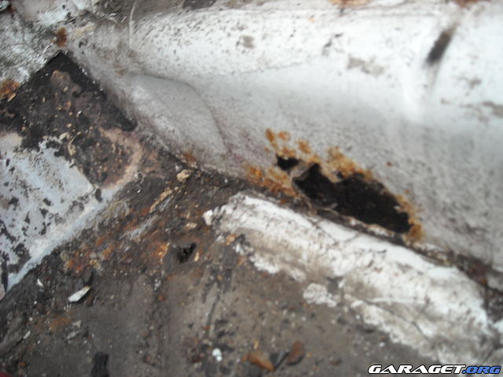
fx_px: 509
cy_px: 188
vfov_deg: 40.7
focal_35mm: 35
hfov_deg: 52.6
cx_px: 252
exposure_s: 1/60
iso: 73
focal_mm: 5.7
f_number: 2.8
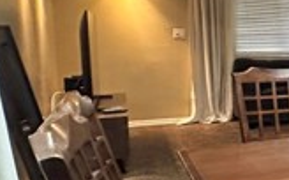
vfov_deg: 22.3
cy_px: 88
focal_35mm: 58
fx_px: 456
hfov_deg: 20.9
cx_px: 543
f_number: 2.2
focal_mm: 2.22
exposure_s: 1/60
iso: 640
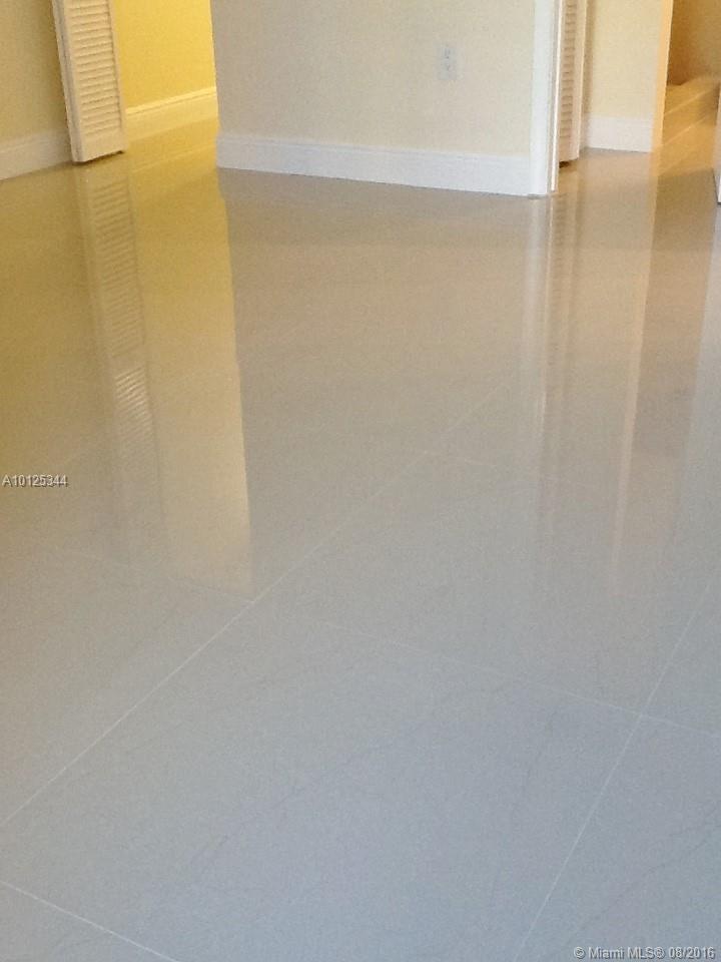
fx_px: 1222
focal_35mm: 44
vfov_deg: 42.9
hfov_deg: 32.9
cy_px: 481
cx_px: 360
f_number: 2.4
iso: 100
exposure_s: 1/30
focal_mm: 2.03
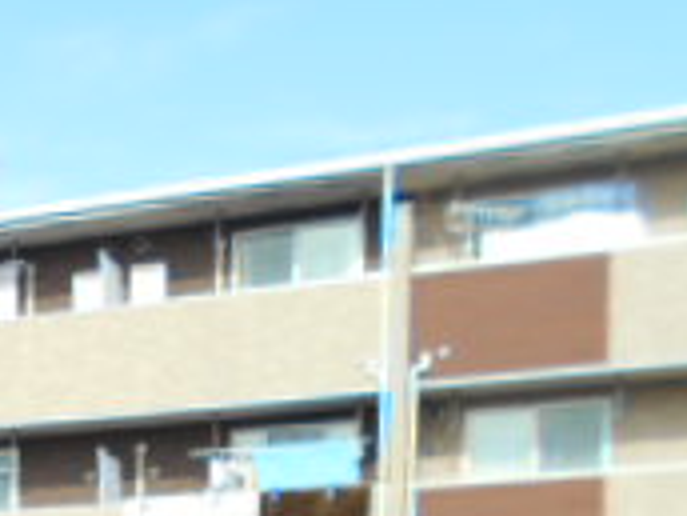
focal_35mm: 97
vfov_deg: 14.0
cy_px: 840
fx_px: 1925
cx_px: -515
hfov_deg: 17.0
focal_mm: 4.6
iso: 80
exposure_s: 1/500
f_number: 3.2
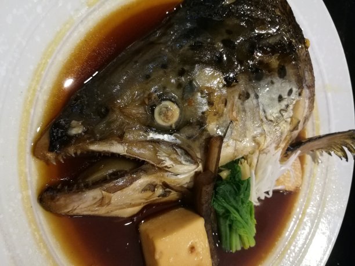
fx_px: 277
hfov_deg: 65.3
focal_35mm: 27
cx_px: 178
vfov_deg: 51.4
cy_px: 133
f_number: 2.2
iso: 500
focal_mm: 4.5
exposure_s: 1/25
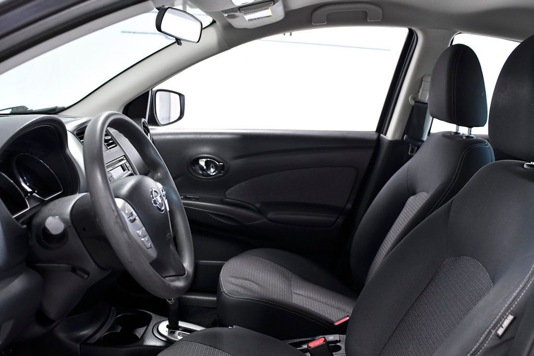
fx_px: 534
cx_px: 267
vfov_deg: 36.9
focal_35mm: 36
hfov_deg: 53.1
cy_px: 178
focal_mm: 24
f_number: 3.5
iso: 1600
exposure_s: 1/250
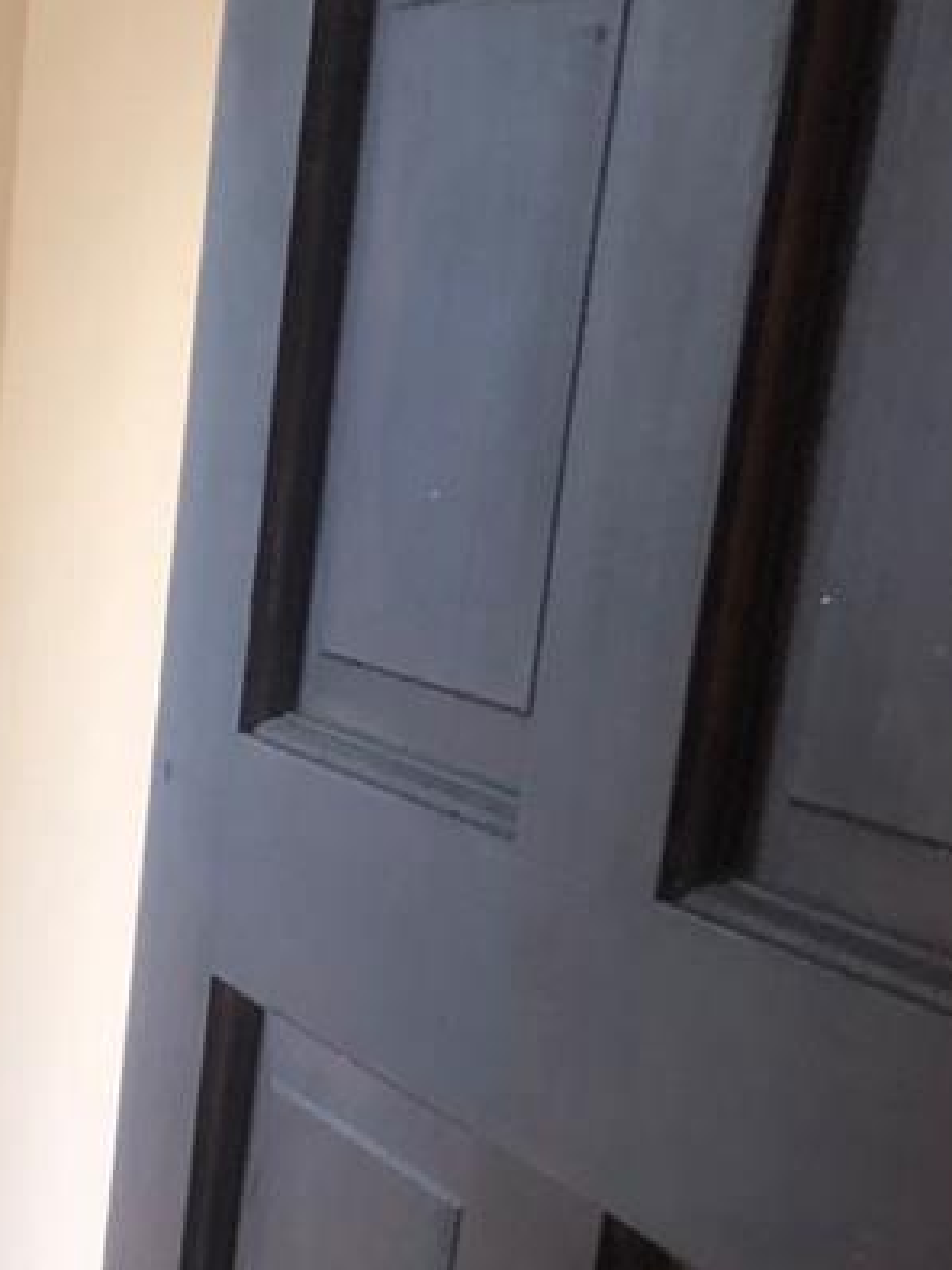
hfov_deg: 16.2
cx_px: -383
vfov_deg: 21.3
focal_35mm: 85
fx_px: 3119
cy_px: 1556
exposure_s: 1/24
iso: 40
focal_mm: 4
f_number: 1.8
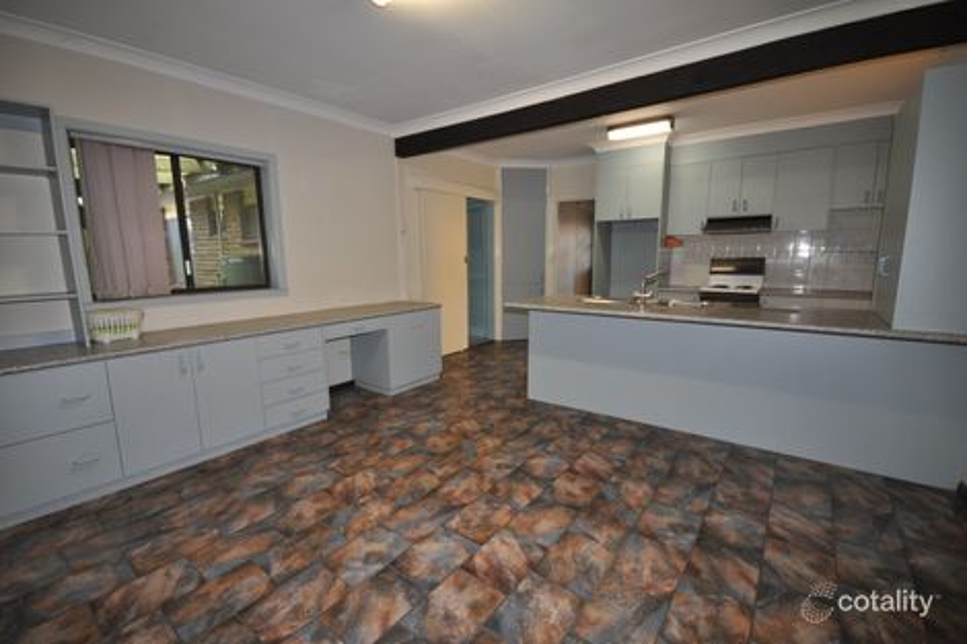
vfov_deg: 77.3
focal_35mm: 15
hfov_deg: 100.4
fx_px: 403
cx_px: 484
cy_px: 322
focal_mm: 10
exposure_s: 1/60
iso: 800
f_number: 4
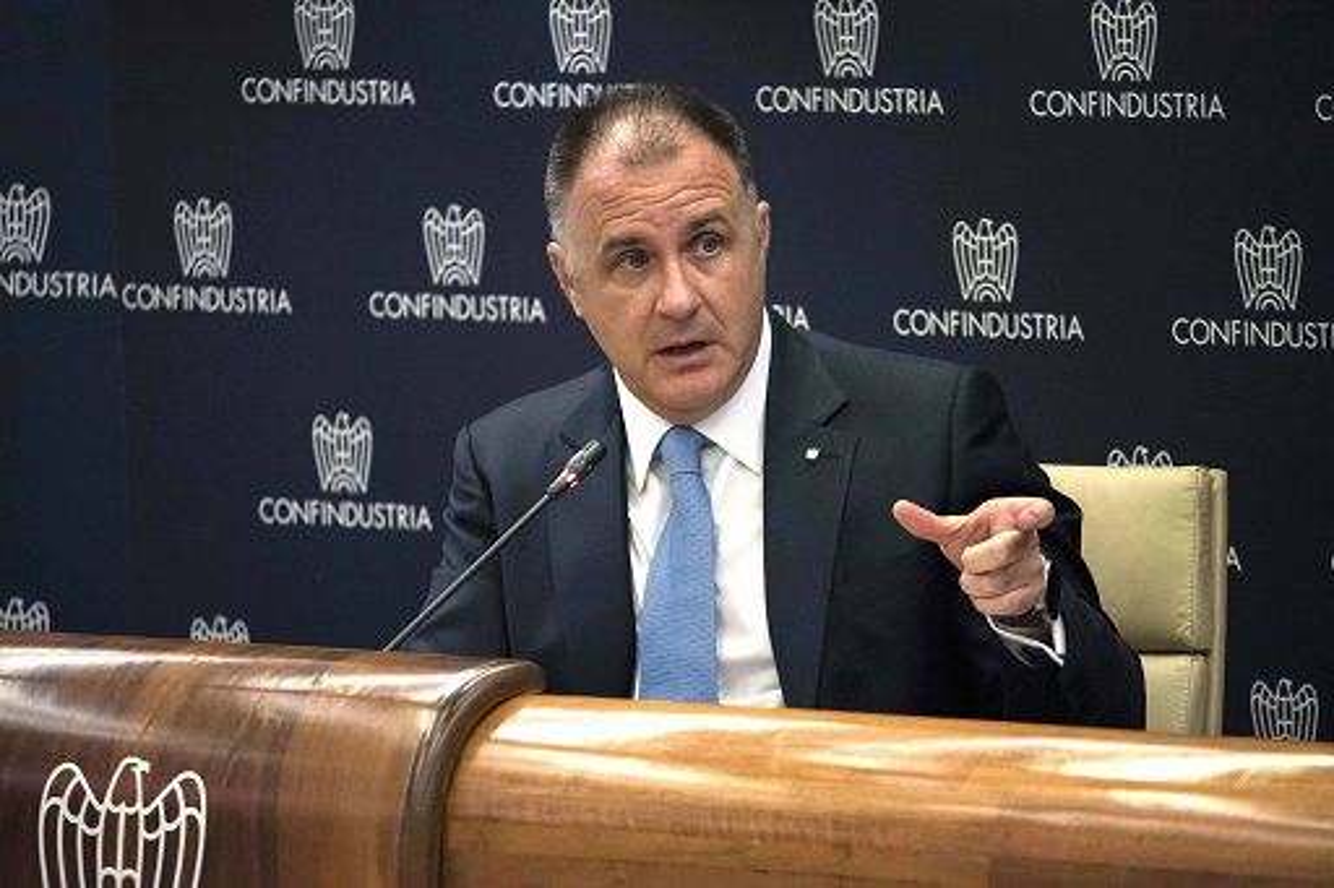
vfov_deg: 4.6
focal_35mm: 300
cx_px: 667
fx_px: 11112
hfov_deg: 6.9
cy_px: 444
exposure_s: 1/320
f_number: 5.6
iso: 4500
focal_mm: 300
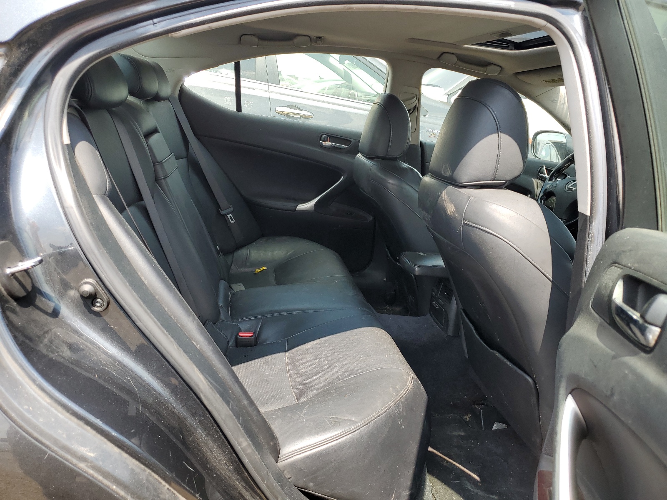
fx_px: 501
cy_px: 250
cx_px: 334
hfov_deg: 67.3
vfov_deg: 53.1
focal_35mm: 26
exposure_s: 1/526
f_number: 1.5
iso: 50
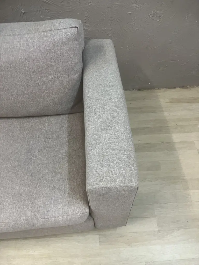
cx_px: 100
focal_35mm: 28
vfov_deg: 63.4
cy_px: 132
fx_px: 215
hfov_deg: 49.7
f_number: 1.8
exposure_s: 1/50
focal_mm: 3.99
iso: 125
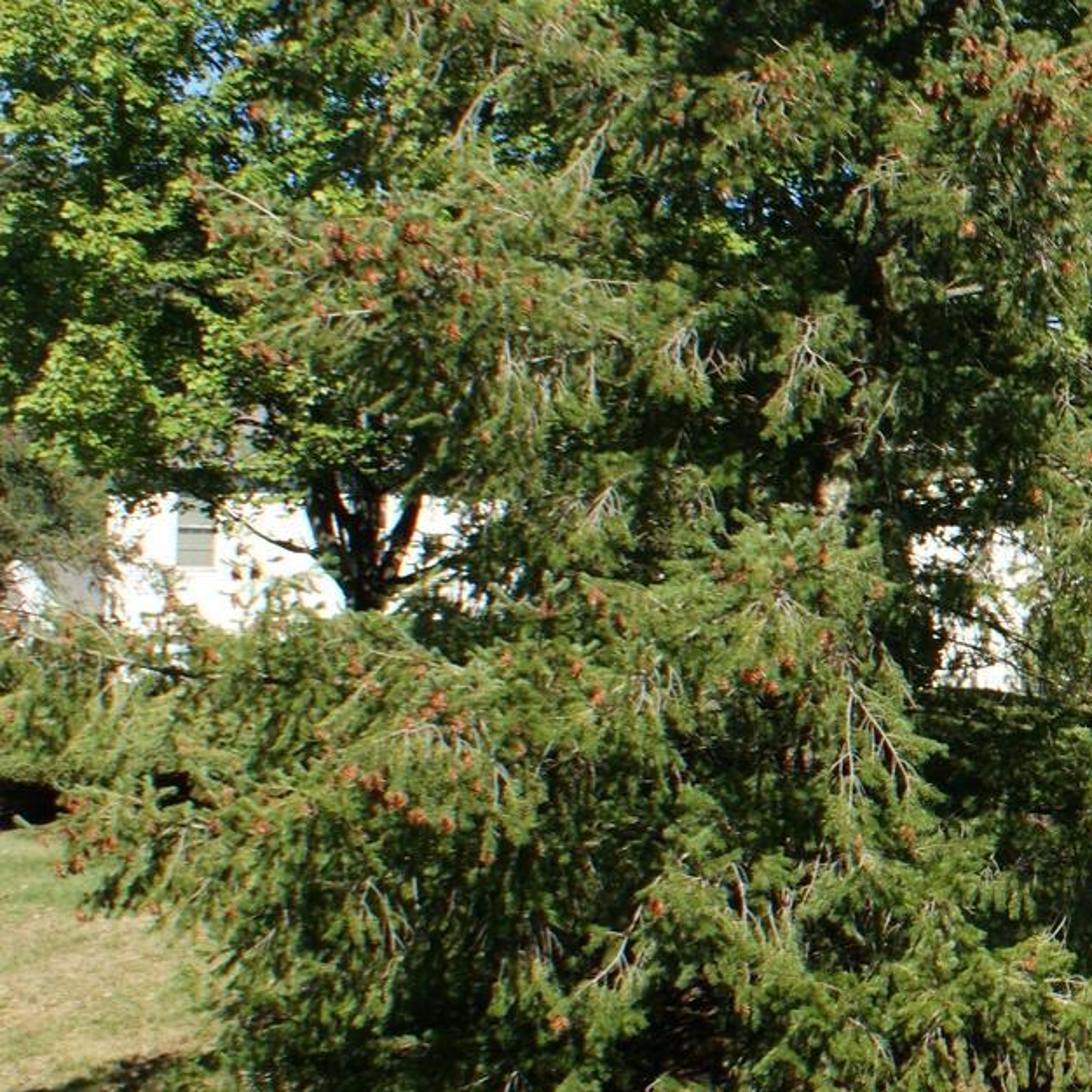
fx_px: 2677
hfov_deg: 20.2
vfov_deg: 23.0
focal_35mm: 75
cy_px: 624
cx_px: 1591
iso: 100
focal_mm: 18
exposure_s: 1/100
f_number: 10
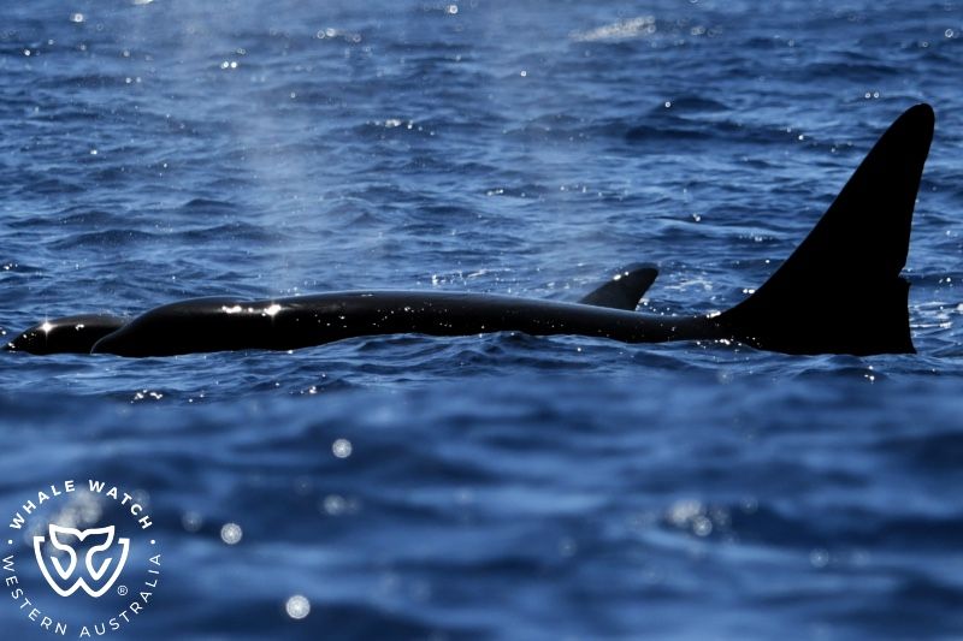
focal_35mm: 390
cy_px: 320
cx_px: 482
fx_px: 10430
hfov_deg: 5.3
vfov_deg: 3.5
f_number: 6
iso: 720
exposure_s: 1/8000
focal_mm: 390
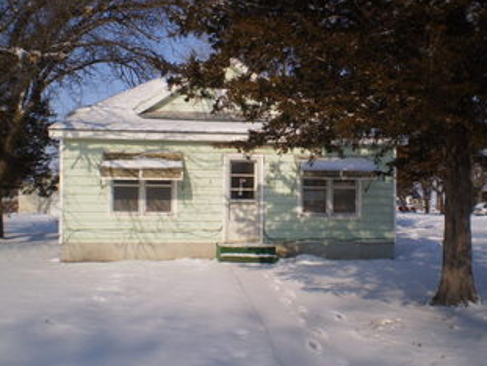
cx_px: 266
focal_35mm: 40
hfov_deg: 46.7
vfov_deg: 36.0
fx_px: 563
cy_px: 186
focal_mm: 6.3
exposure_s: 1/2000
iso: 64
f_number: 4.6
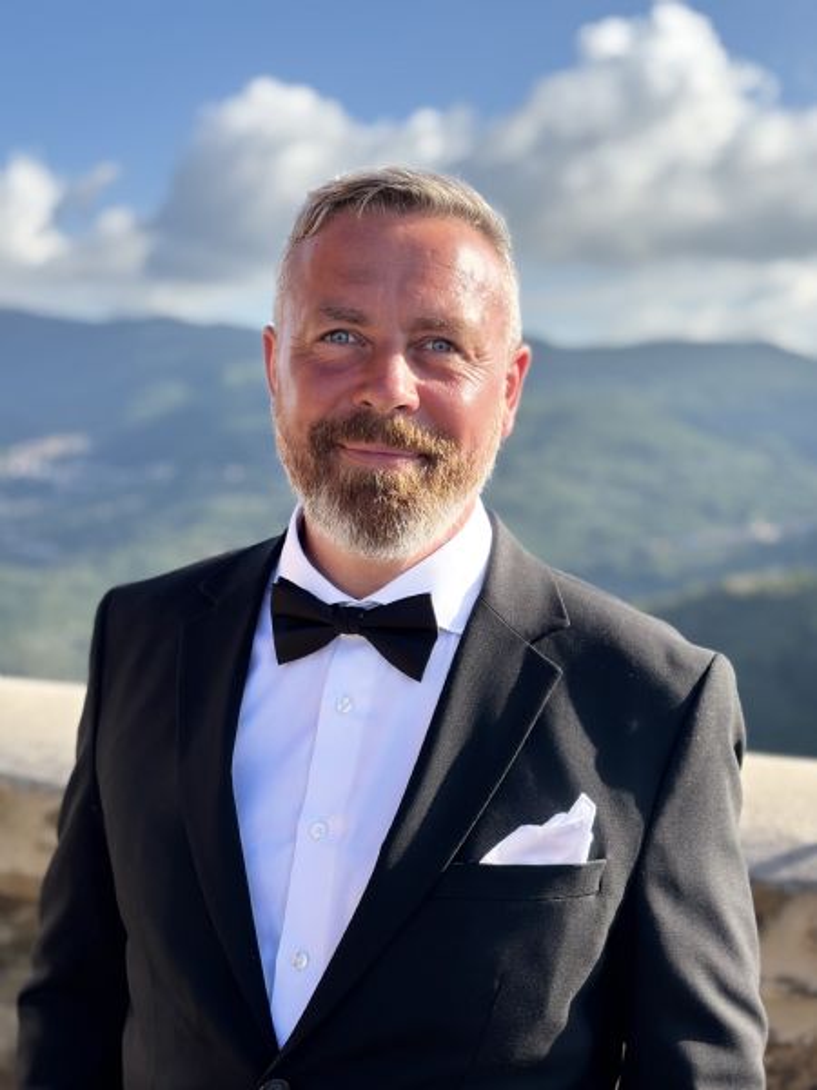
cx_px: 408
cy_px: 545
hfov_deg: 28.0
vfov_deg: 36.8
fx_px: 1636
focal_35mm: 52
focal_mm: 5.96
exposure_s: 1/1233
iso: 40
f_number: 1.6
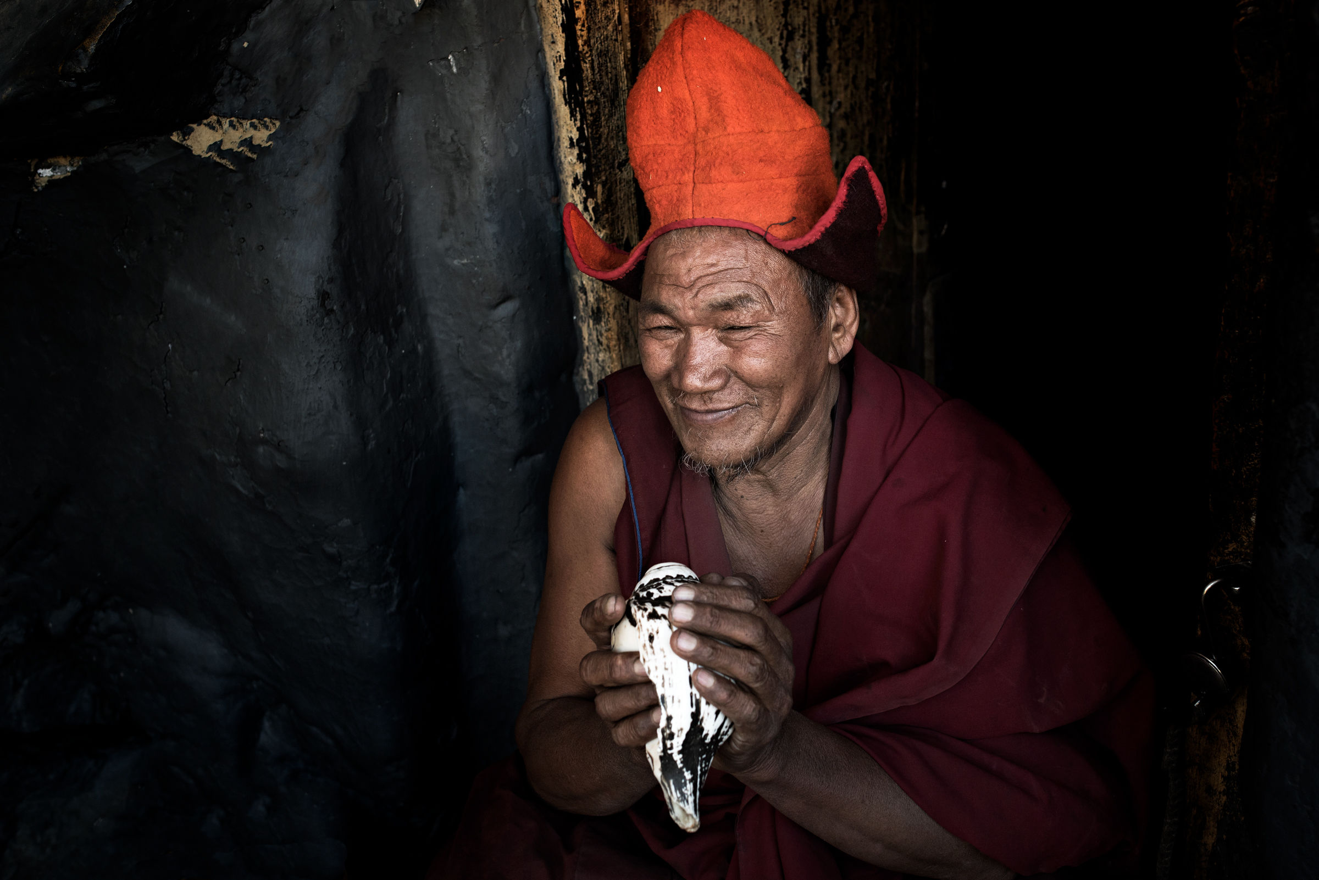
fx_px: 1283
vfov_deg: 37.9
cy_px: 440
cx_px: 660
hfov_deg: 54.4
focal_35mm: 35
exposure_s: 1/90
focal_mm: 35
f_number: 4.8
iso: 800
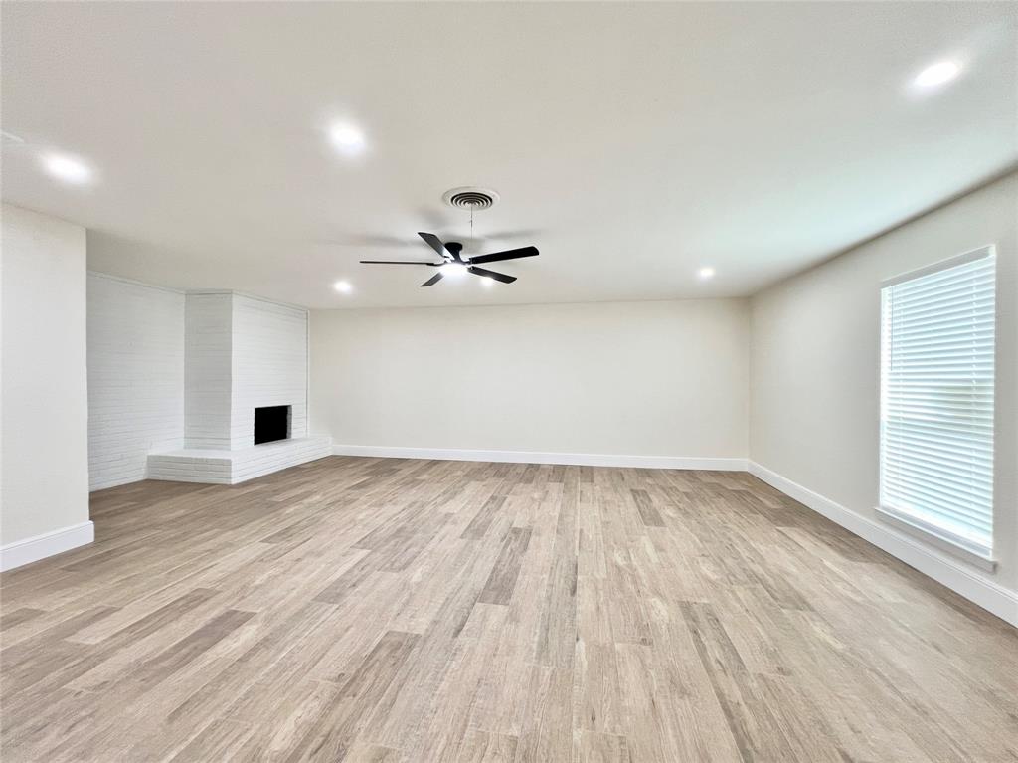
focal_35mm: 13
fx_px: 382
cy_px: 382
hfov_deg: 106.2
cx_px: 509
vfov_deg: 89.9
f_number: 1.8
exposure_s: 1/60
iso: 125
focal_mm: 1.57
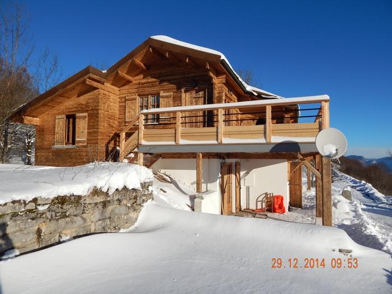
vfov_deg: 61.1
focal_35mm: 22
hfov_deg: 76.4
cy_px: 147
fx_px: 249
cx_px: 196
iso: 125
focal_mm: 4
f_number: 6
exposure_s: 1/800
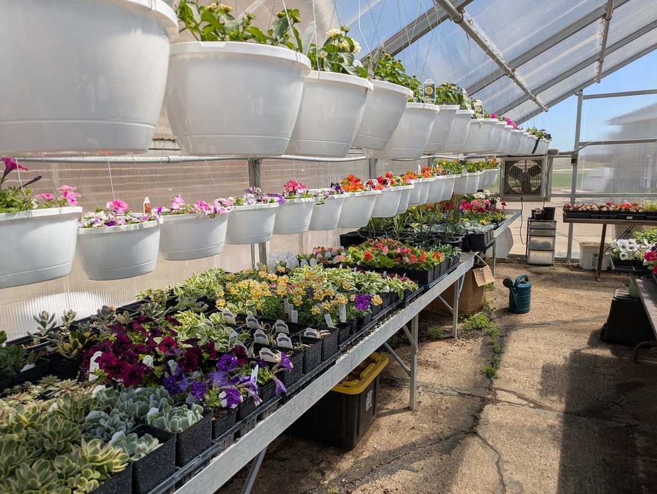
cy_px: 247
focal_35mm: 25
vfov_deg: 54.9
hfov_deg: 69.4
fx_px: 475
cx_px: 328
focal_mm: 5.43
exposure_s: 1/2092
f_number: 1.89
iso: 46
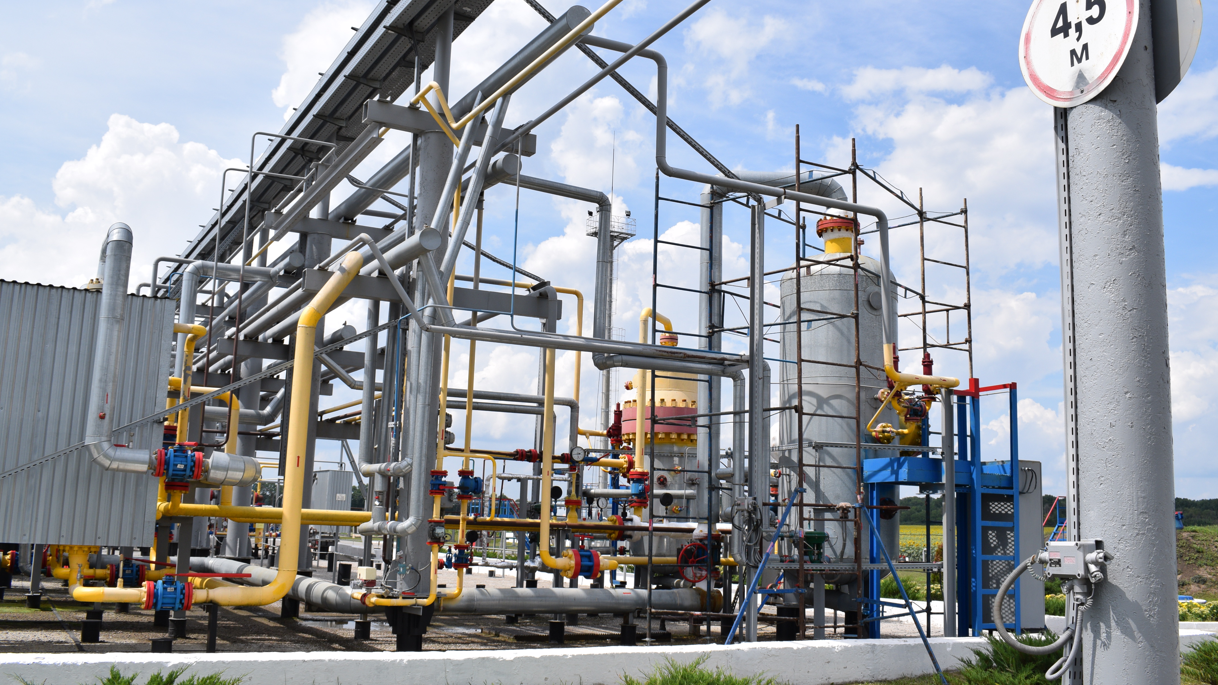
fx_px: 1163
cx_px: 626
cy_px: 299
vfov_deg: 32.8
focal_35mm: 36
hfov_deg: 55.3
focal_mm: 22
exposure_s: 1/400
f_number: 10
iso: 200
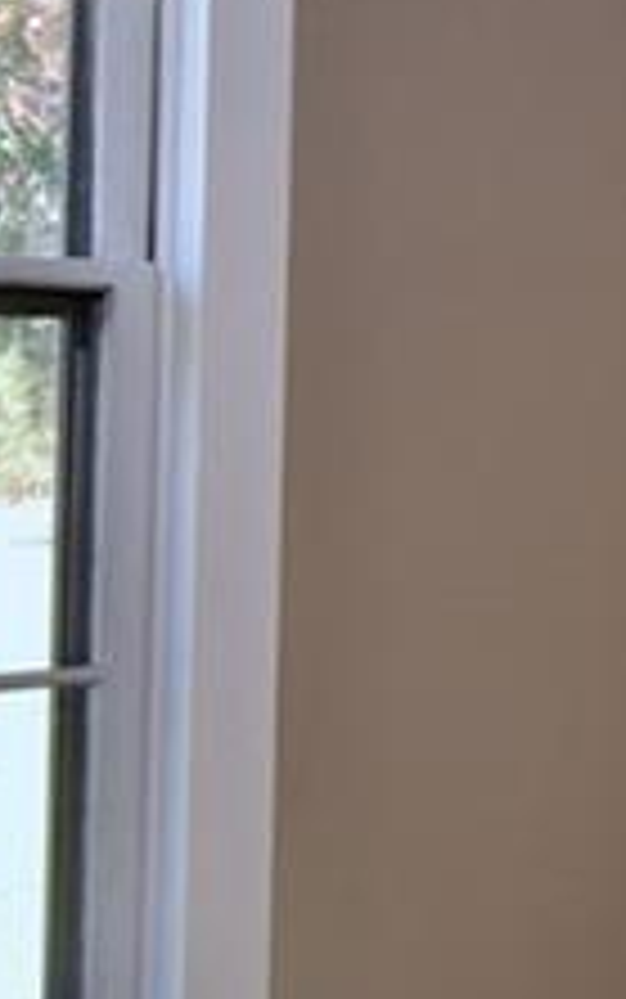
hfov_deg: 13.9
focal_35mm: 77
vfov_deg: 26.6
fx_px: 2109
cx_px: 1306
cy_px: 349
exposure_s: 1/125
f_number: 5.6
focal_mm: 11
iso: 360
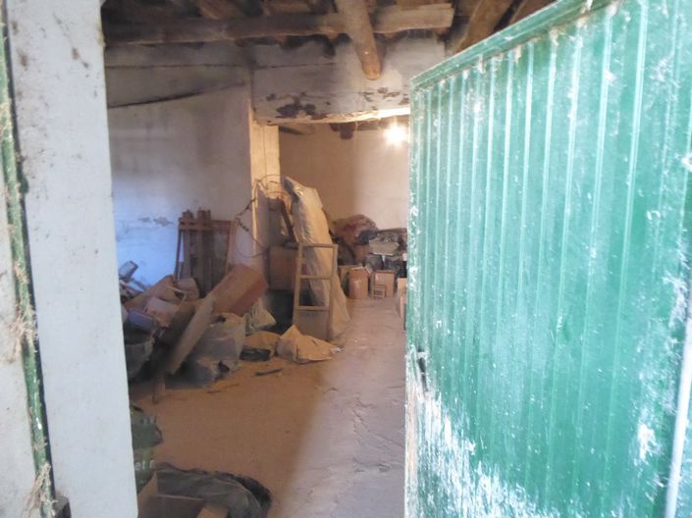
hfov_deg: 69.4
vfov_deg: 54.8
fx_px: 500
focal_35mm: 25
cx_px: 346
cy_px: 259
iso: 2000
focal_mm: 4.3
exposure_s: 1/15
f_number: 3.3
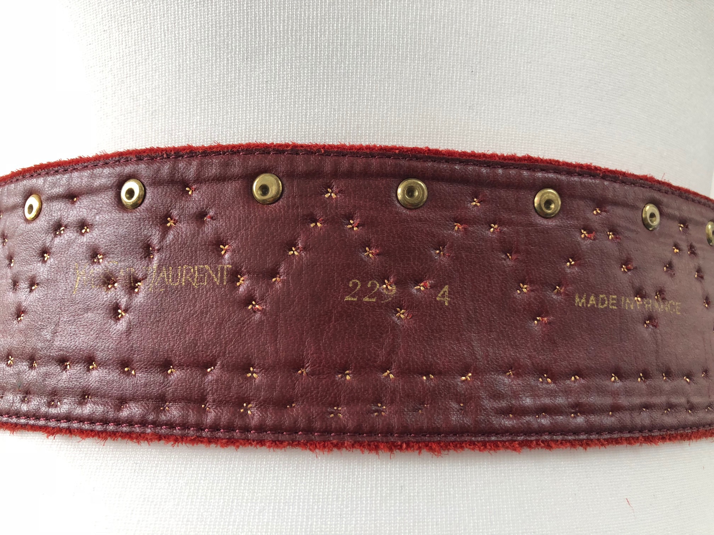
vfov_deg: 49.7
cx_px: 357
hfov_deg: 63.4
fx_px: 578
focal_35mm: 28
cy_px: 268
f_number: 1.8
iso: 25
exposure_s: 1/40
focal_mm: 3.99
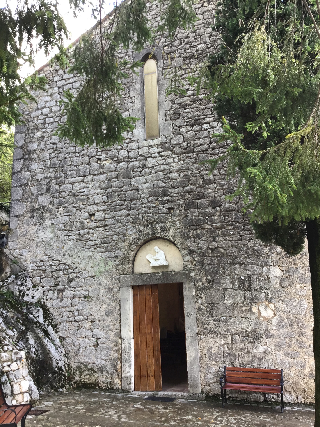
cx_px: 160
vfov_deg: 58.4
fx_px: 382
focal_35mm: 31
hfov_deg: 45.4
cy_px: 214
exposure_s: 1/50
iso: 25
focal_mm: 3.3
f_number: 2.4
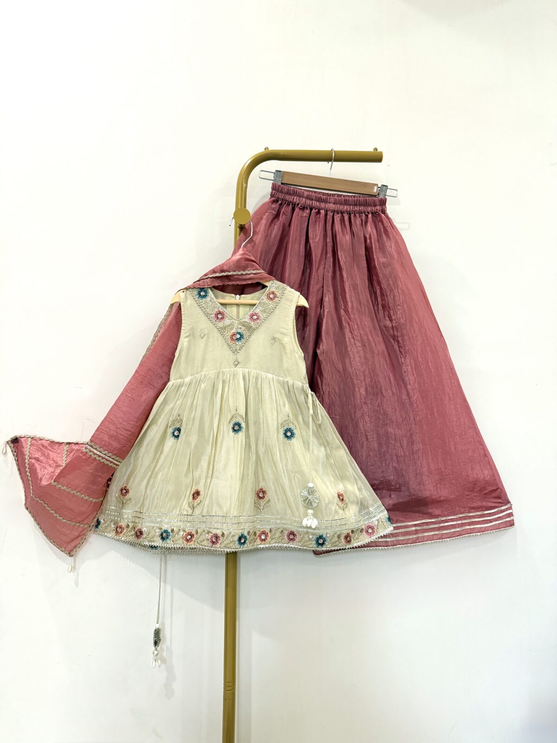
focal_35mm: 24
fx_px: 515
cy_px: 372
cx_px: 278
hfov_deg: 56.8
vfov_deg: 71.6
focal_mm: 6.76
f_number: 1.78
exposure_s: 1/50
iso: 250
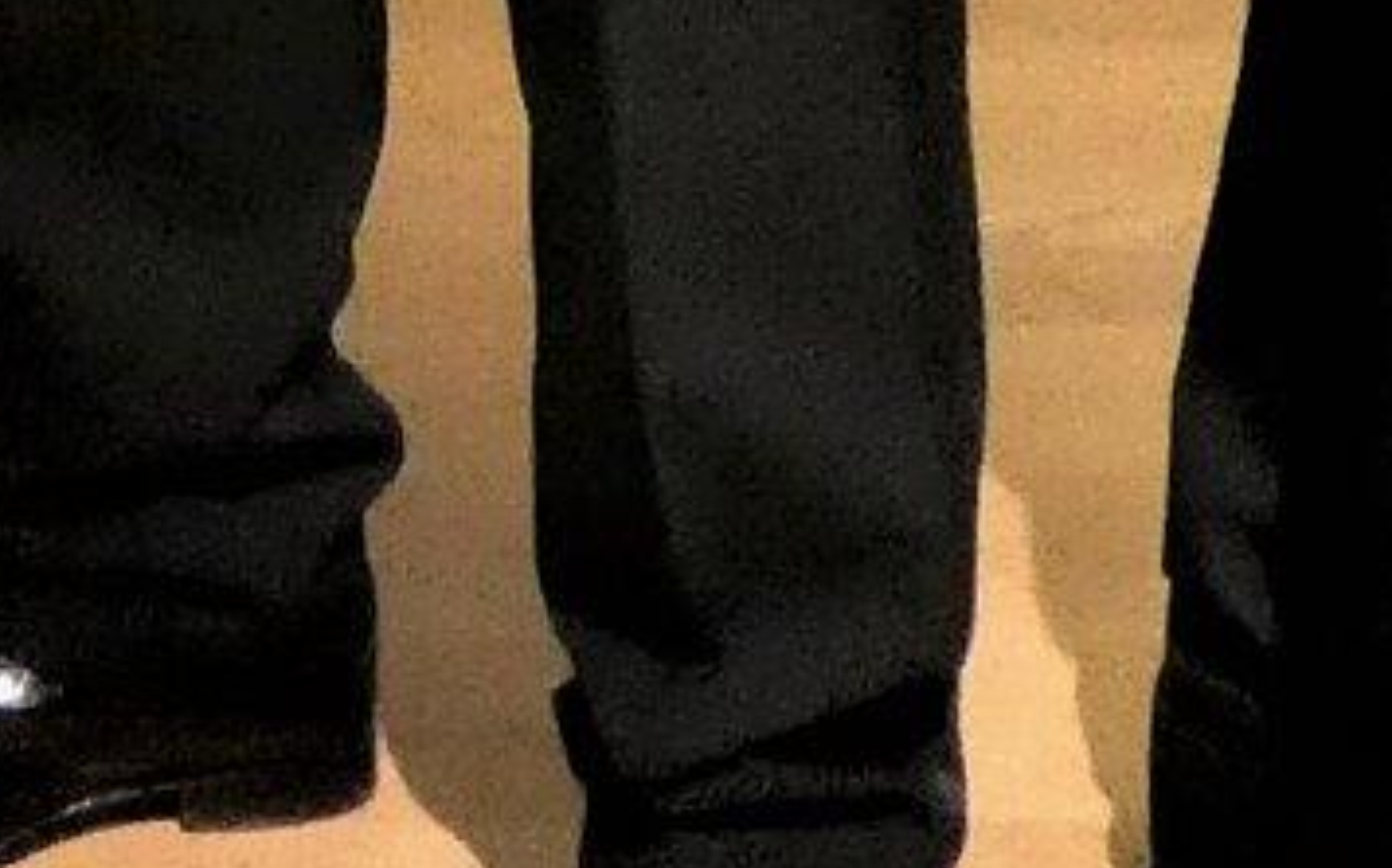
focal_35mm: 244
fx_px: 9251
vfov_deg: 5.1
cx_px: -1091
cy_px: -1535
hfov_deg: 8.3
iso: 800
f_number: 3.4
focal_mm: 5.8
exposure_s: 1/80
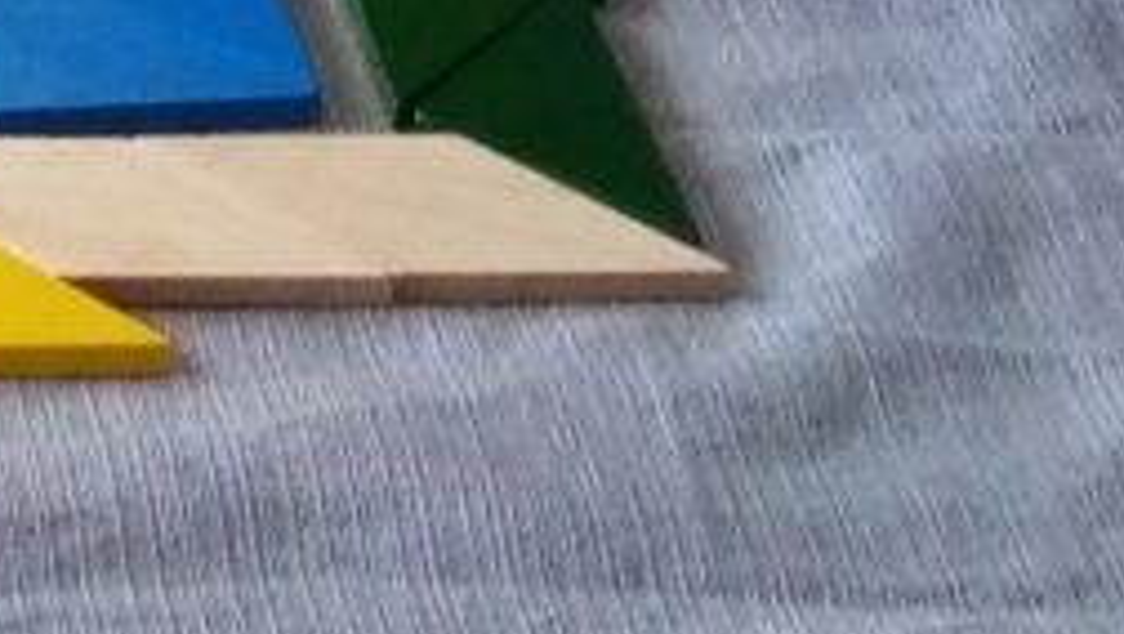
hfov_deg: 11.6
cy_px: -1259
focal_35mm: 180
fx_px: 5367
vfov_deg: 6.2
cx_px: -317
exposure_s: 1/33.3
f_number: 1.8
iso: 398
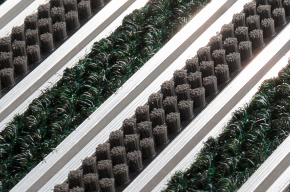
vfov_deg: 5.2
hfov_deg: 7.6
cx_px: 517
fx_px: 2117
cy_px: 136
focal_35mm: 263
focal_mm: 42
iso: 200
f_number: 8
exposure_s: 1/125
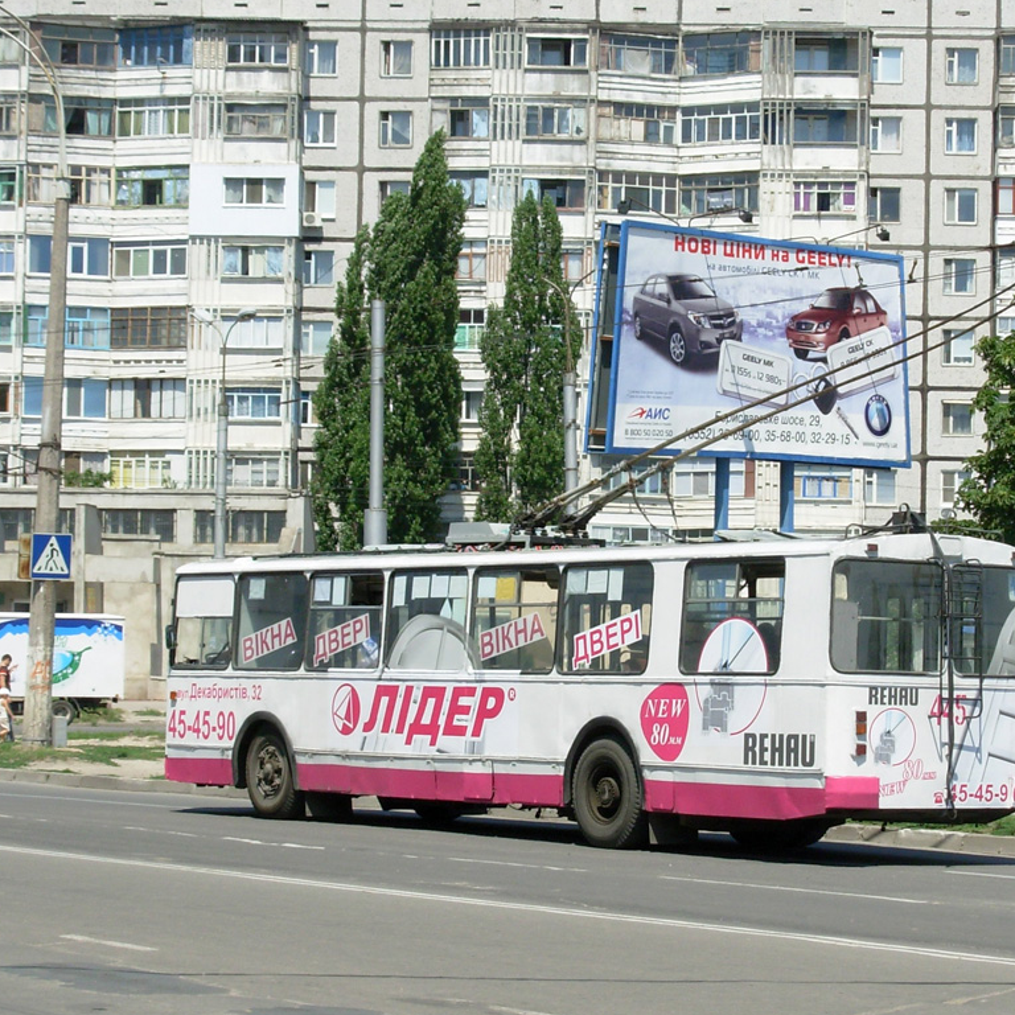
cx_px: 615
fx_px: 3483
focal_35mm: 105
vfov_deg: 16.6
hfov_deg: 16.6
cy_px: 538
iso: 50
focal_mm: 12.5
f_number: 3.6
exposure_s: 1/1024
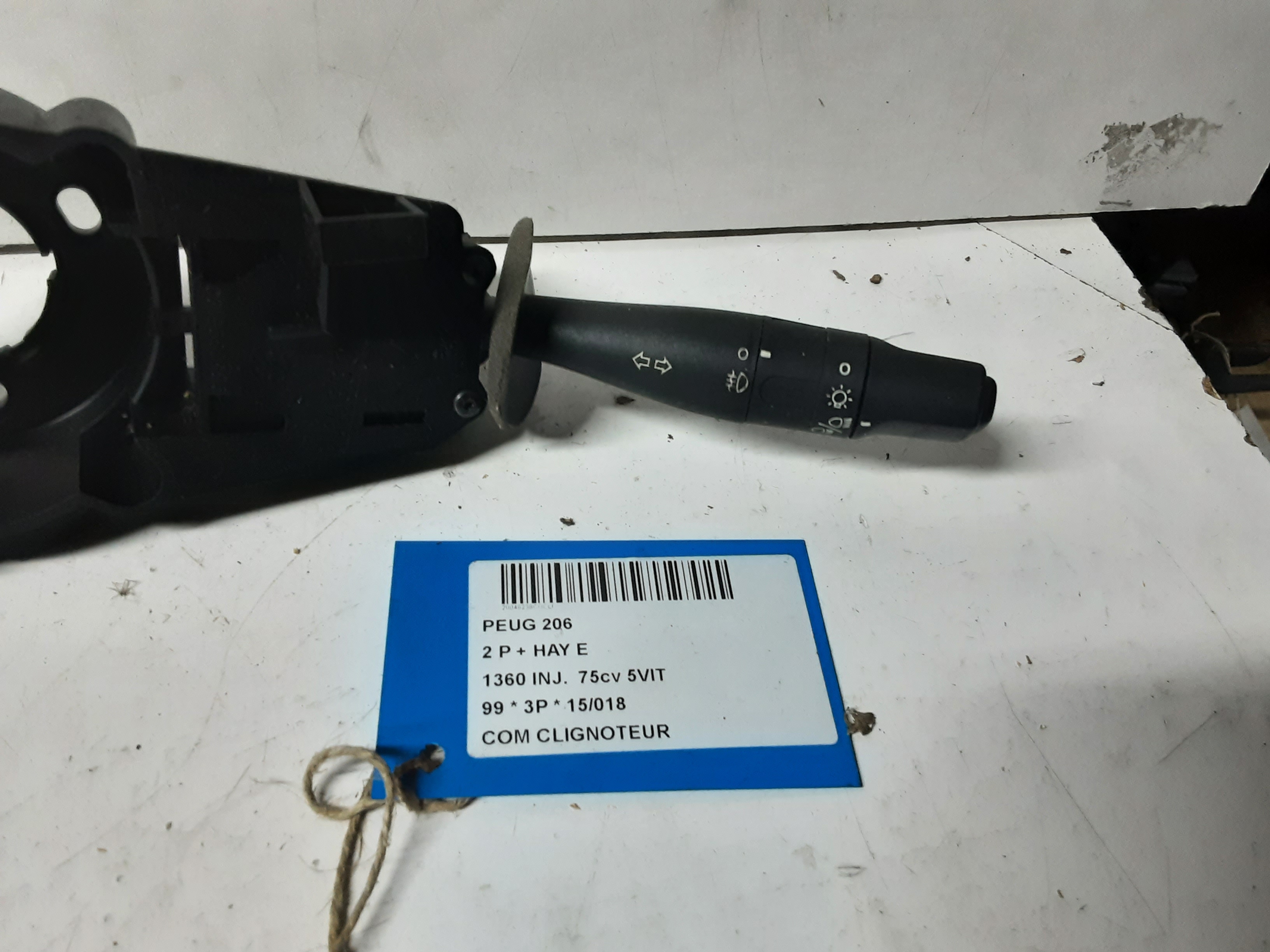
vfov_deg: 51.4
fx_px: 991
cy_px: 476
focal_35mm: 27
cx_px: 635
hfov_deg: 65.3
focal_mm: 2.91
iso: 160
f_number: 1.9
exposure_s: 1/50
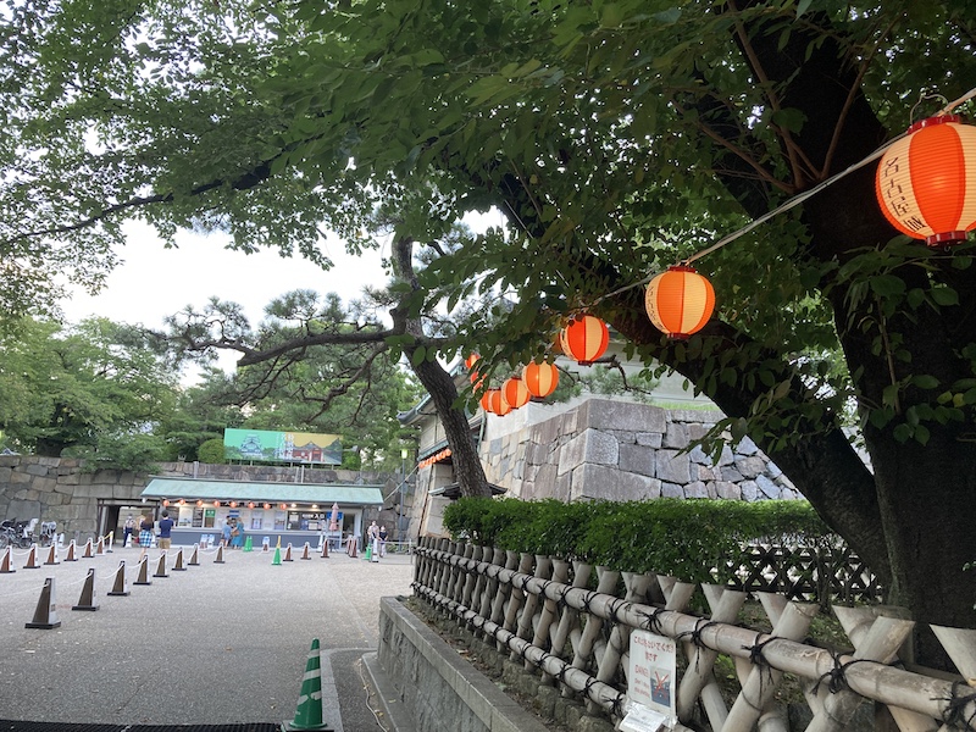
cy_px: 366
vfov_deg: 49.7
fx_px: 789
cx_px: 488
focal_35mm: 28
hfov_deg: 63.4
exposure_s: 1/121
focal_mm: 3.99
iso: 80
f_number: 1.8
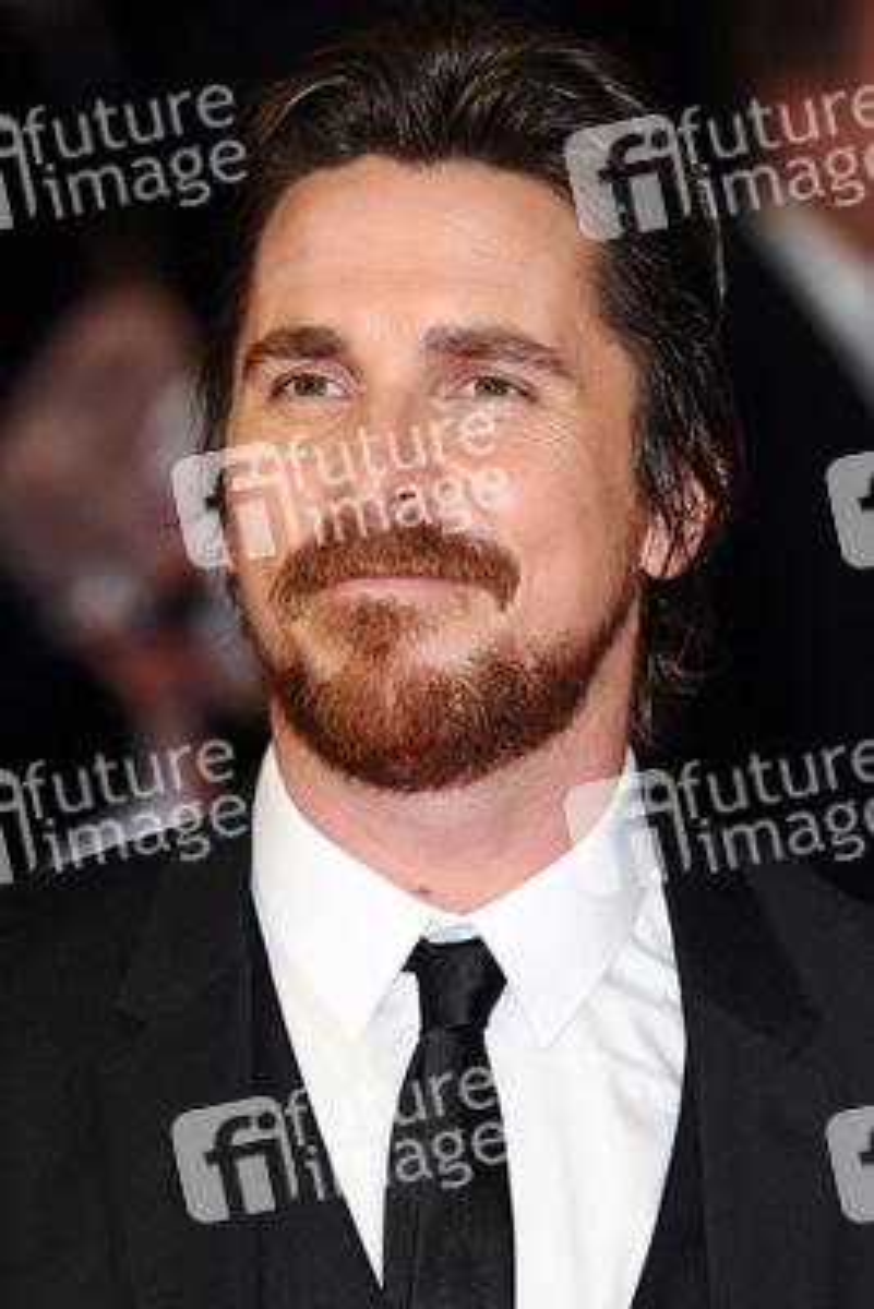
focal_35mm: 248
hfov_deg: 5.6
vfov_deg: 8.3
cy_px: 654
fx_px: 9005
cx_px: 437
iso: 320
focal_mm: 165
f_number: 4.5
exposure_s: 1/250
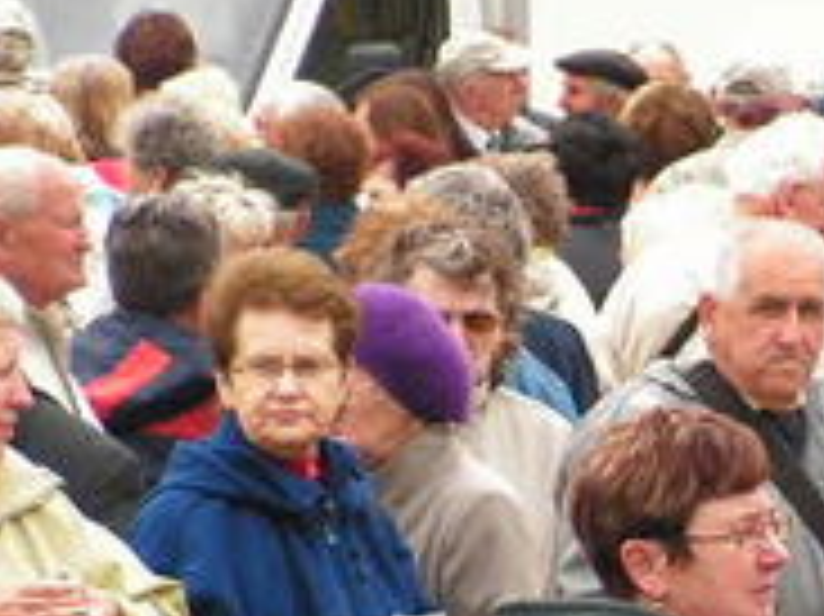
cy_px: 569
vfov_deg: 4.2
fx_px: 8445
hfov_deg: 5.5
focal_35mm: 355
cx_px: 1121
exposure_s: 1/200
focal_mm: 21.8
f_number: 3.4
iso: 64
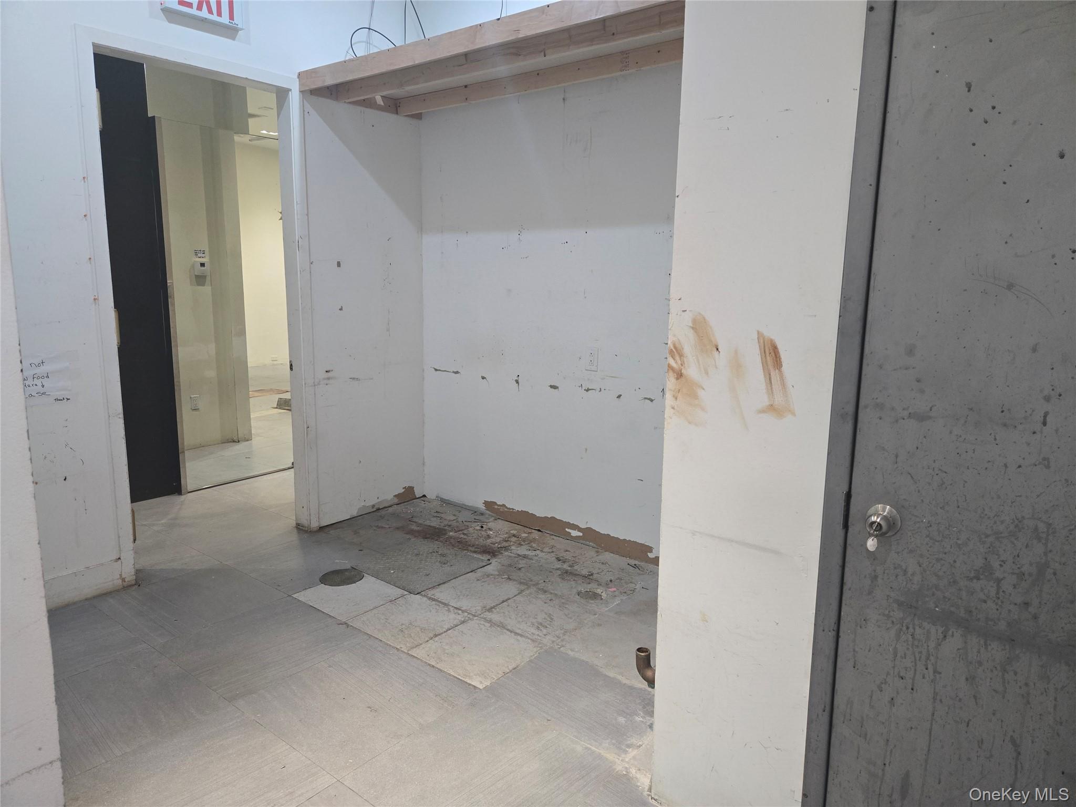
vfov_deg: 58.9
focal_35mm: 23
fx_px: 715
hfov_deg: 73.9
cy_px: 404
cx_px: 538
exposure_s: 1/120
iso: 400
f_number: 1.8
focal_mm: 5.4
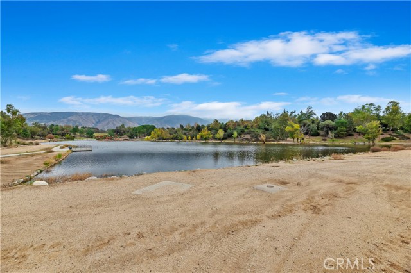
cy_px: 136
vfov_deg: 81.1
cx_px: 206
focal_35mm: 14
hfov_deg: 104.3
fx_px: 160
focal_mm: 14
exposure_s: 1/320
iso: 800
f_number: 13
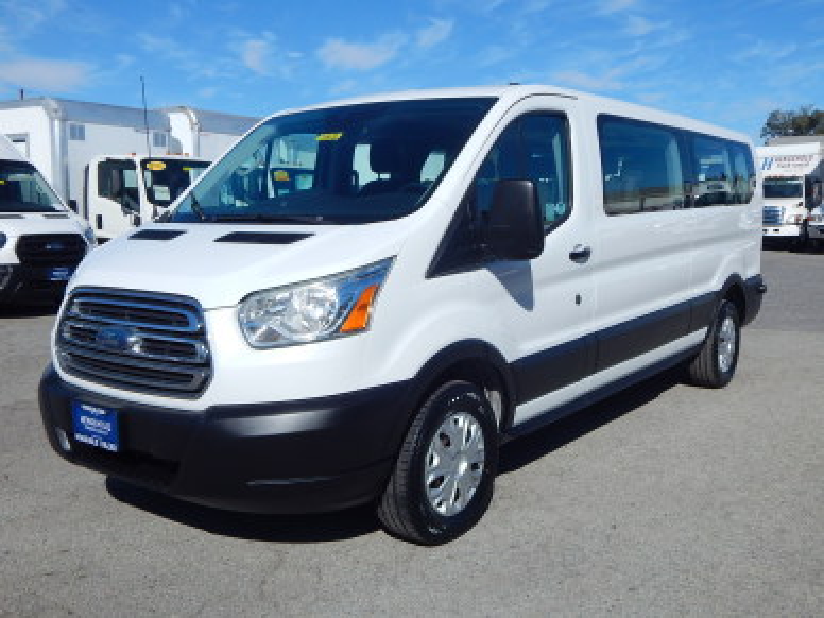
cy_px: 309
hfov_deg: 54.0
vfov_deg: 41.8
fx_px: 809
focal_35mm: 34
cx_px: 412
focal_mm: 6.1
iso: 125
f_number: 6.7
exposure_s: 1/1000
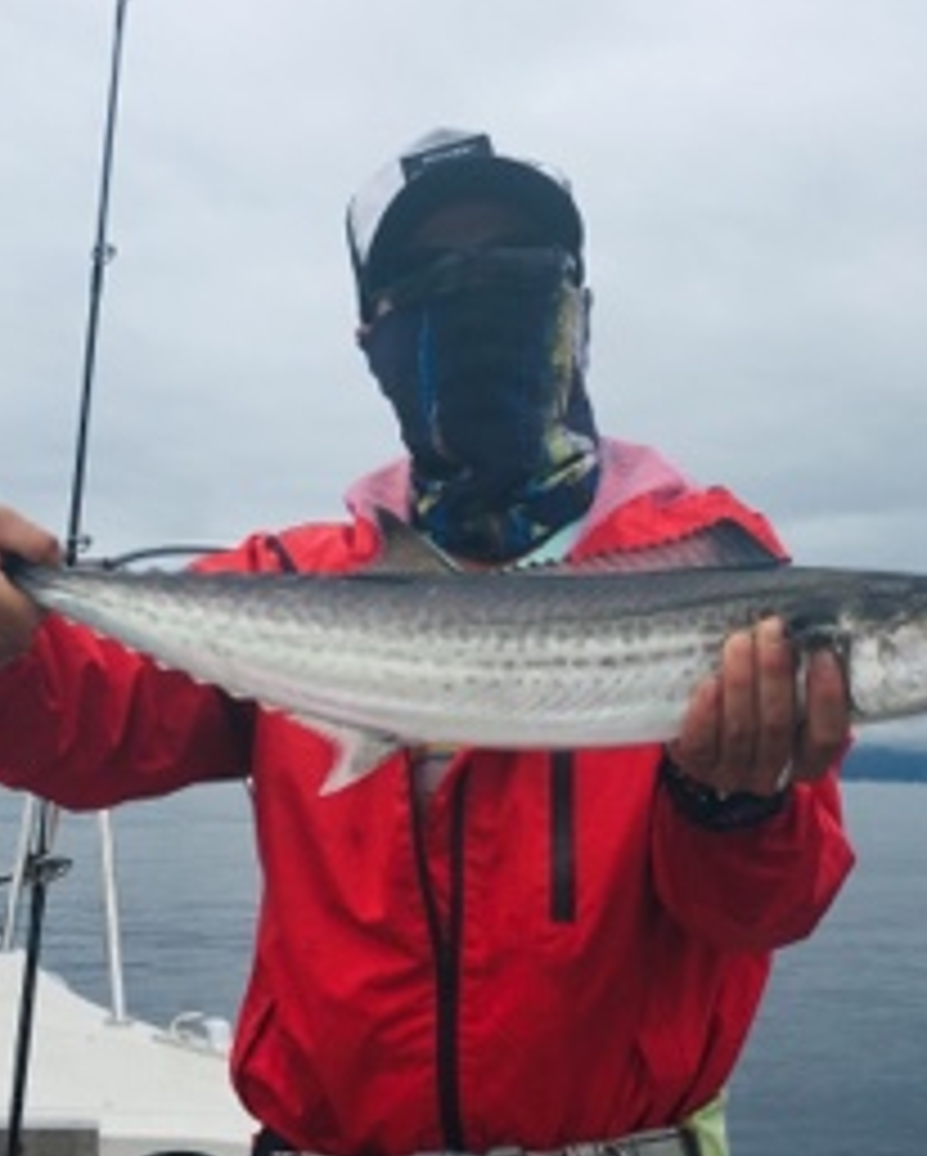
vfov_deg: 41.9
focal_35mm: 44
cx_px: 472
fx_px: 1507
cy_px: 652
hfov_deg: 34.2
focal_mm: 4.15
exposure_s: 1/1832
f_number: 2.2
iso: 25
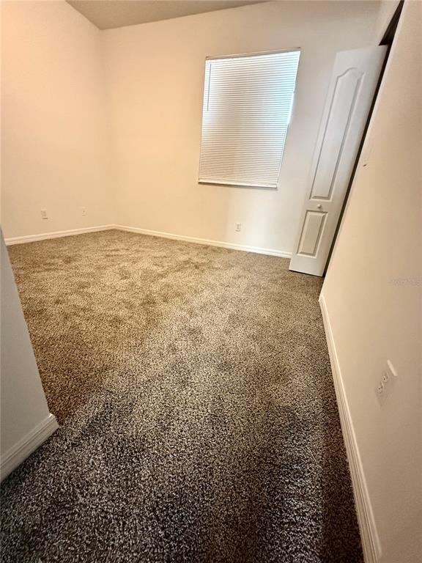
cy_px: 282
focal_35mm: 14
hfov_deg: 85.7
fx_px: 228
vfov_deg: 102.1
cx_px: 211
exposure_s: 1/60
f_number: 2.2
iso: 1000
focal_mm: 2.22
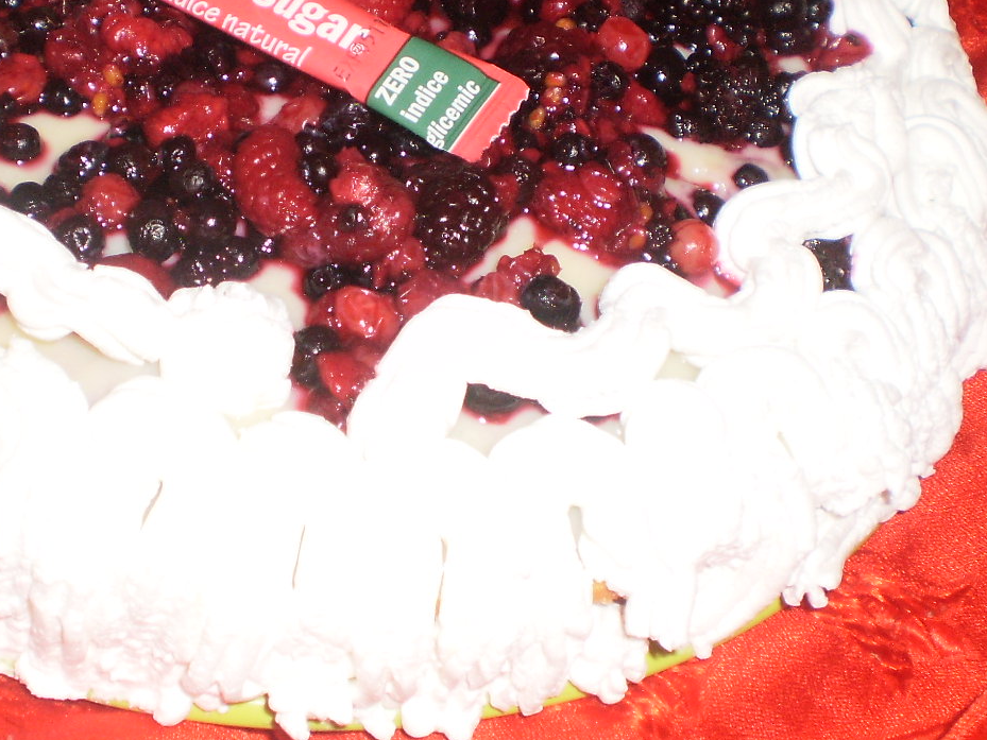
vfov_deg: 23.4
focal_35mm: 62
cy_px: 168
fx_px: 1768
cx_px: 394
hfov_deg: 31.1
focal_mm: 6.3
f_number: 3.1
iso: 125
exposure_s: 1/30
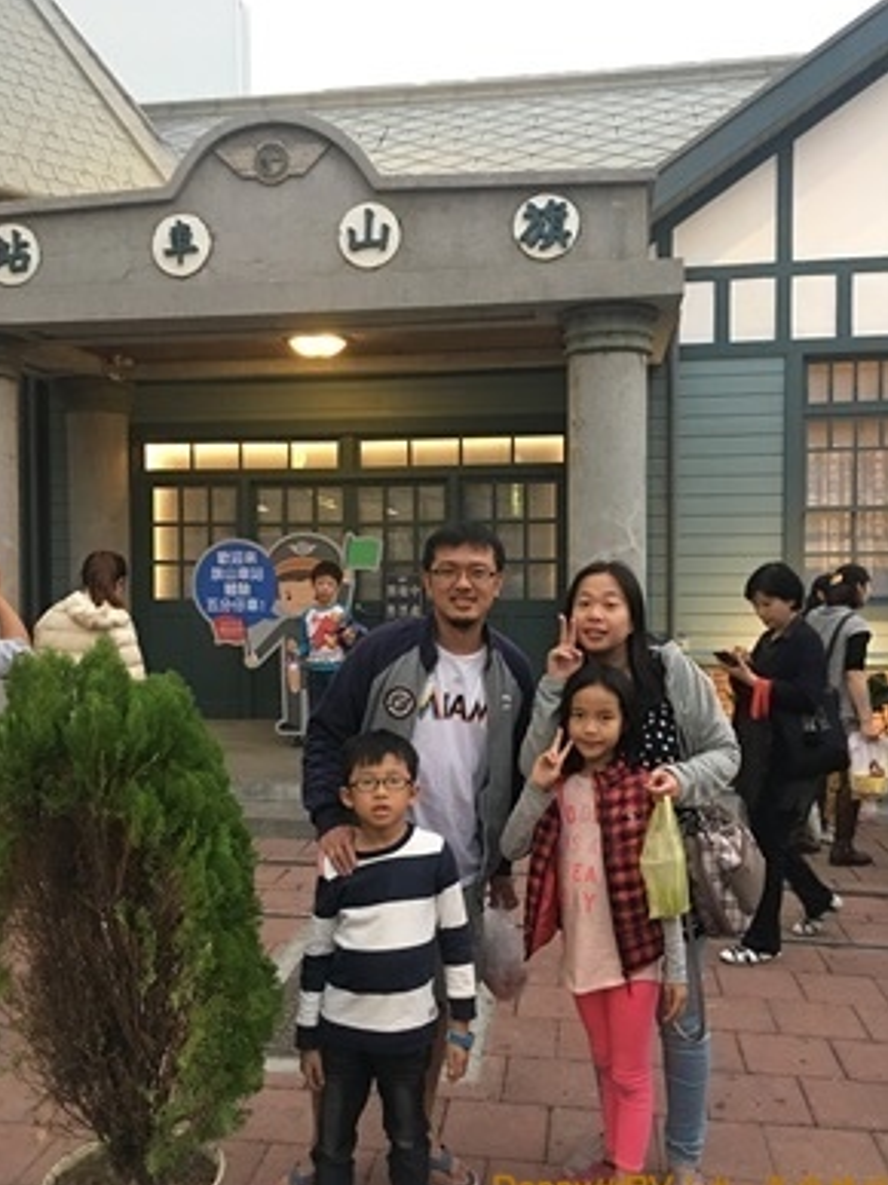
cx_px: 435
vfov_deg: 60.0
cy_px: 600
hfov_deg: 46.8
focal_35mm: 30
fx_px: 1027
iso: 80
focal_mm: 4.15
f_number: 2.2
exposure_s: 1/15
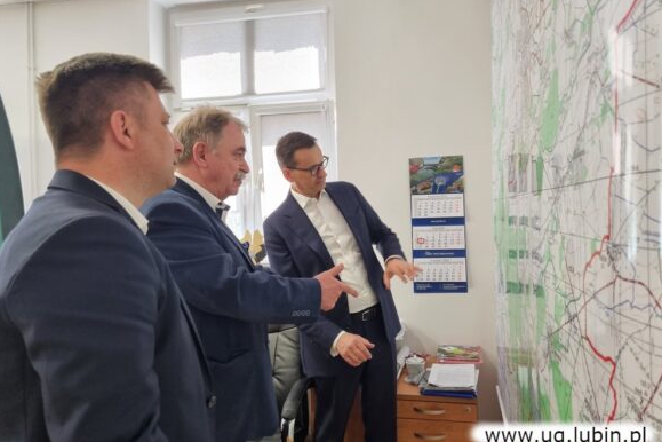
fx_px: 515
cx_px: 340
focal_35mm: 28
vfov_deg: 46.4
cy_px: 218
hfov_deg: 65.5
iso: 125
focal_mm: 5.4
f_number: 1.8
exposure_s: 1/100
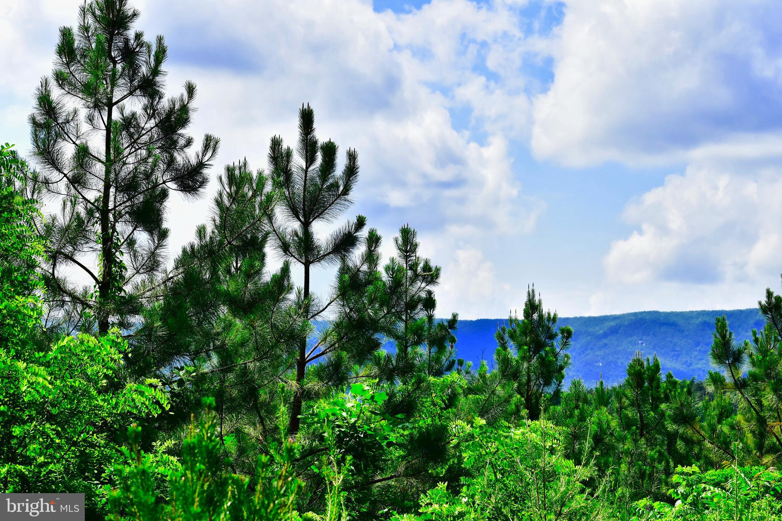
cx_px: 391
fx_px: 2280
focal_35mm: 105
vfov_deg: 13.0
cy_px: 260
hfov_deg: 19.5
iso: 400
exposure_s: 1/1000
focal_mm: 70
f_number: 8
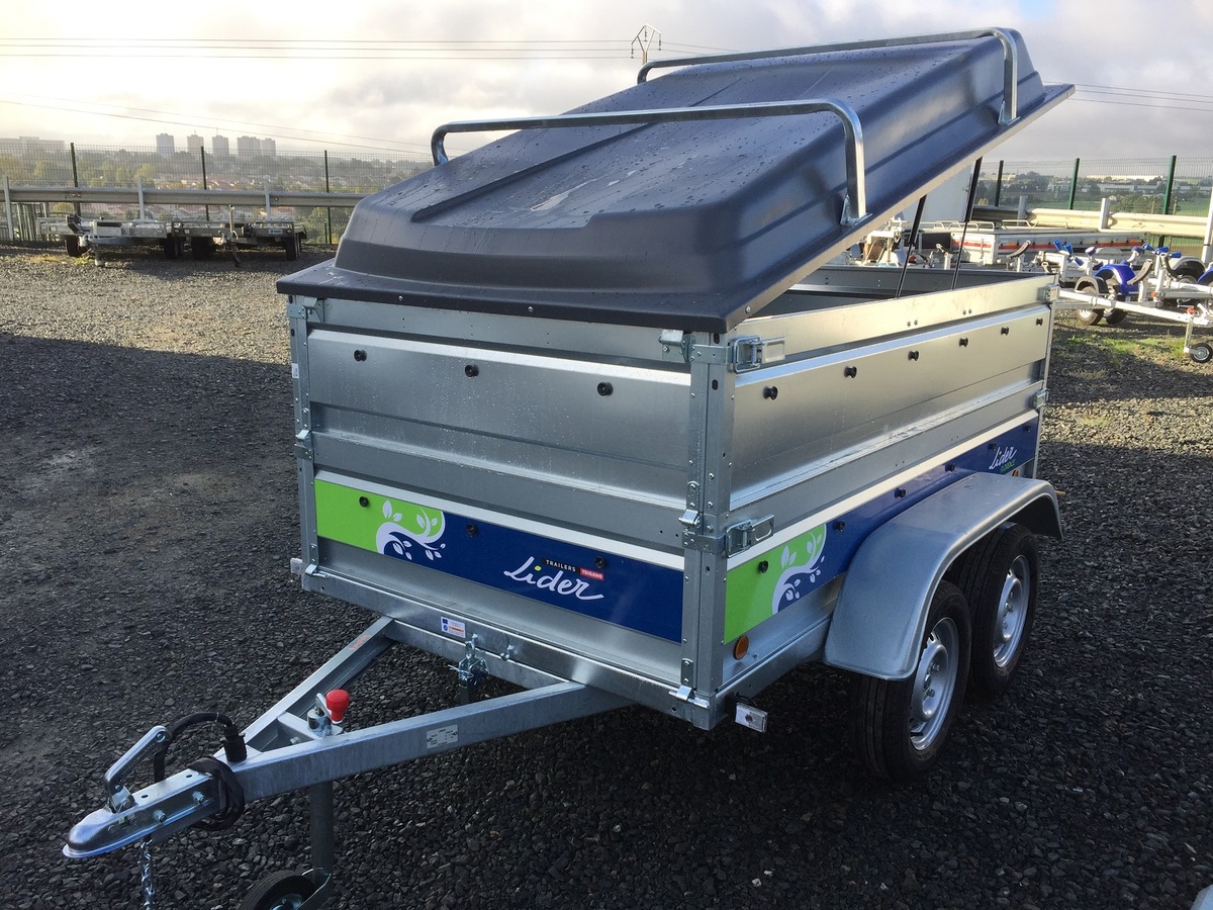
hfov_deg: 61.7
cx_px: 606
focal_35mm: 29
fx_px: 1016
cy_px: 455
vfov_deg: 48.2
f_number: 2.2
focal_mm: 4.15
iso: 32
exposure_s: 1/599
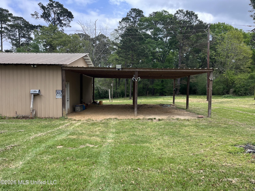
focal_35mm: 26
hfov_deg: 67.3
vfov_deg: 53.1
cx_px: 128
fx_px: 192
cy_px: 96
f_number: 1.6
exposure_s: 1/1028
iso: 50
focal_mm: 5.1
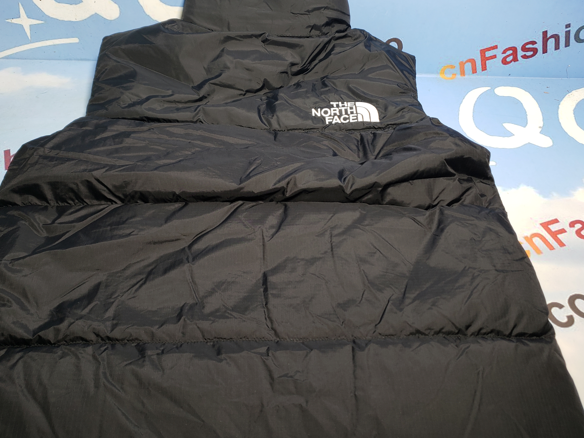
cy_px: 203
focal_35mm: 30
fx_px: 506
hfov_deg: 60.0
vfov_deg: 46.8
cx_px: 290
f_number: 1.5
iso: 50
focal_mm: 4.3
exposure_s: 1/167
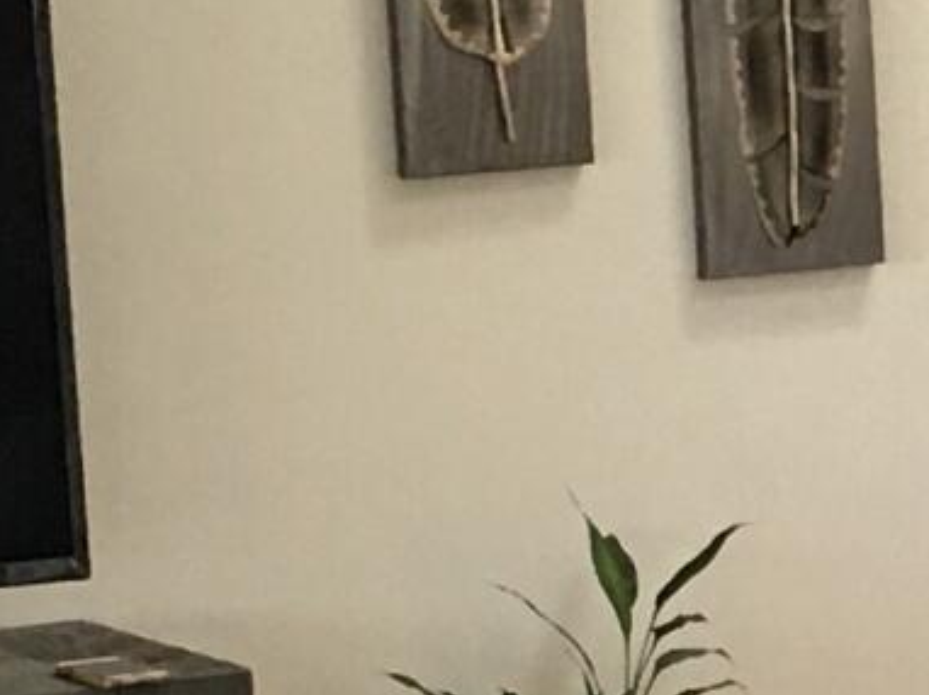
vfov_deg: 6.5
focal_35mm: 228
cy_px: 921
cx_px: 1561
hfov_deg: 8.4
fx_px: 6115
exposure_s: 1/15
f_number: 2.2
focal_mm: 4.15
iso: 50
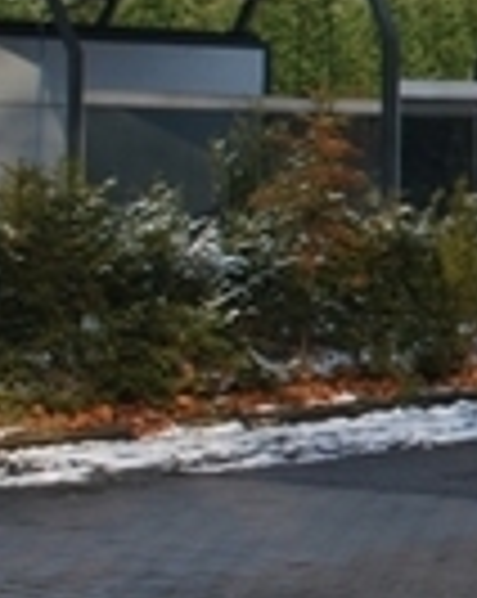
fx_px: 2706
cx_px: 1156
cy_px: 54
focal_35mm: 153
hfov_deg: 9.0
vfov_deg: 12.5
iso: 100
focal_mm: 24
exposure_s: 1/200
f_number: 7.1
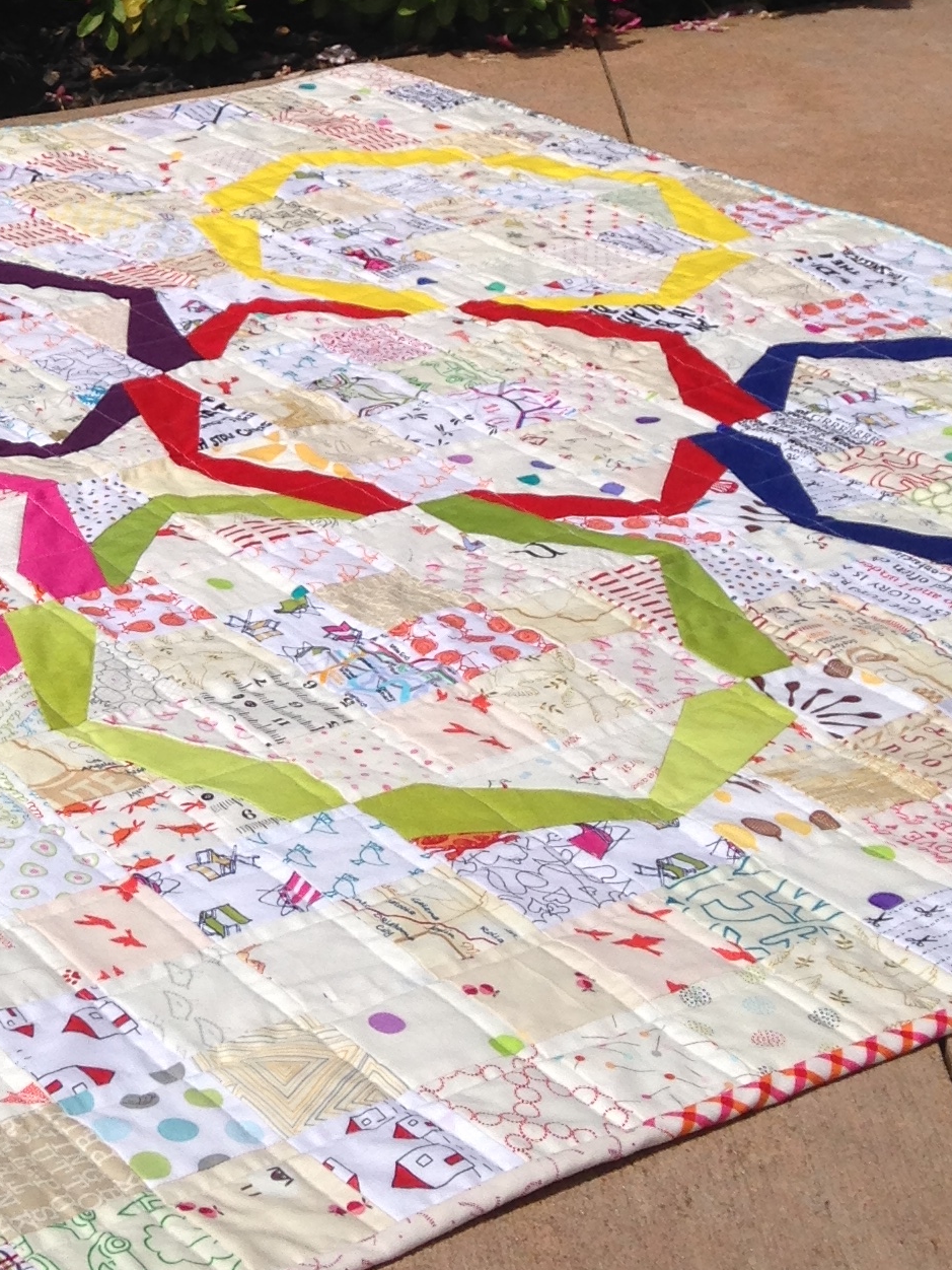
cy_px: 175
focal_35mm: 86
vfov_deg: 22.3
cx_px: -150
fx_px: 3154
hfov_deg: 16.5
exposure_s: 1/4525
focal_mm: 4.12
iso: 50
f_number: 2.4
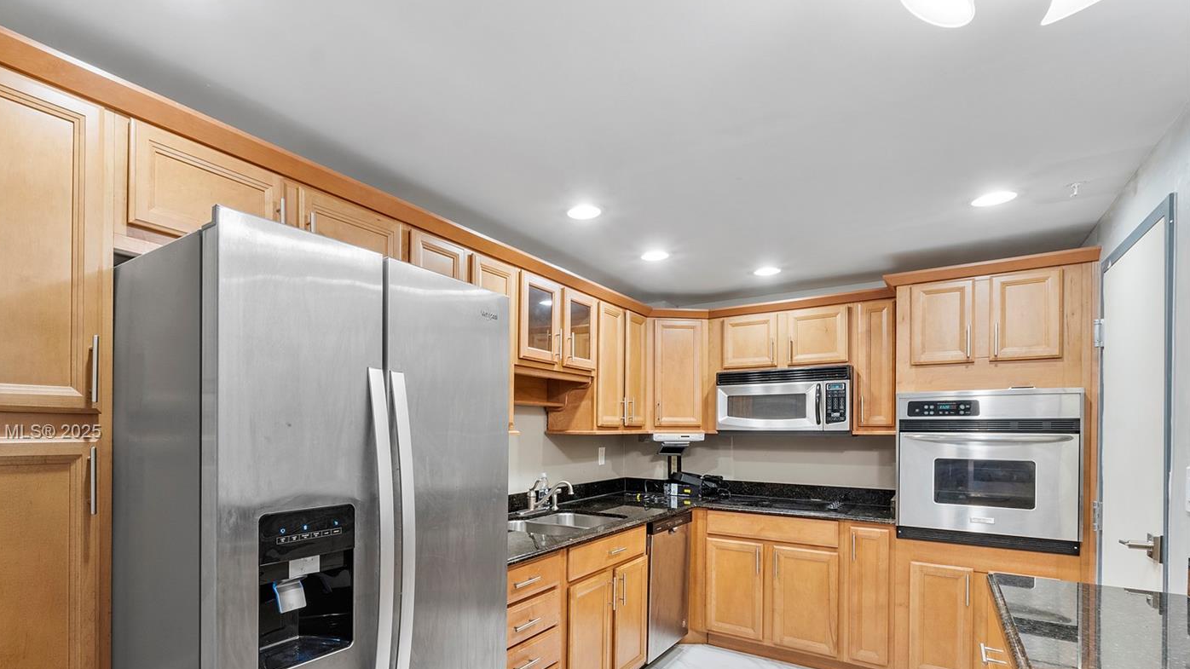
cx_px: 511
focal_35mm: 18
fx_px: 568
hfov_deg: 92.1
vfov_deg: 59.9
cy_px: 433
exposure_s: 1/2
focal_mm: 10
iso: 160
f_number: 11
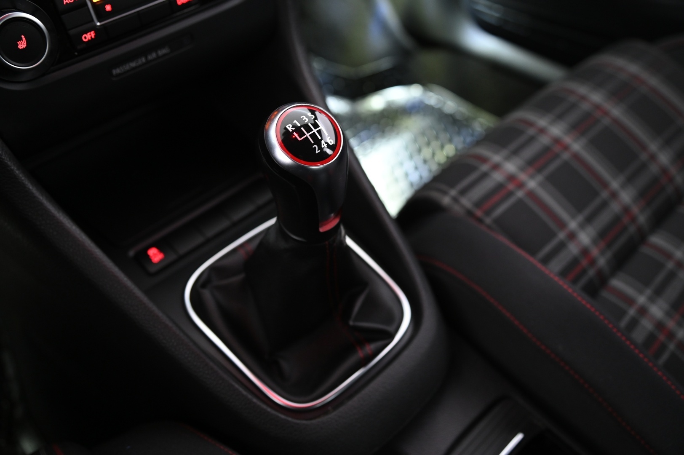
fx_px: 664
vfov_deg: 37.8
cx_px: 342
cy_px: 228
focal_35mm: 35
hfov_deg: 54.5
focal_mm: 35
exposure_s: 1/13
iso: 2000
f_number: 4
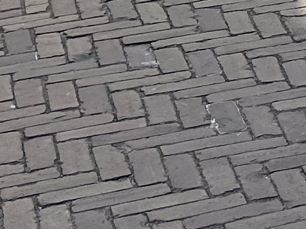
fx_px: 1785
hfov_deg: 8.6
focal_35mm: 202
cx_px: 812
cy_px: -226
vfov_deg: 7.1
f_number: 1.5
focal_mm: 5.7
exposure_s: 1/982
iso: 50
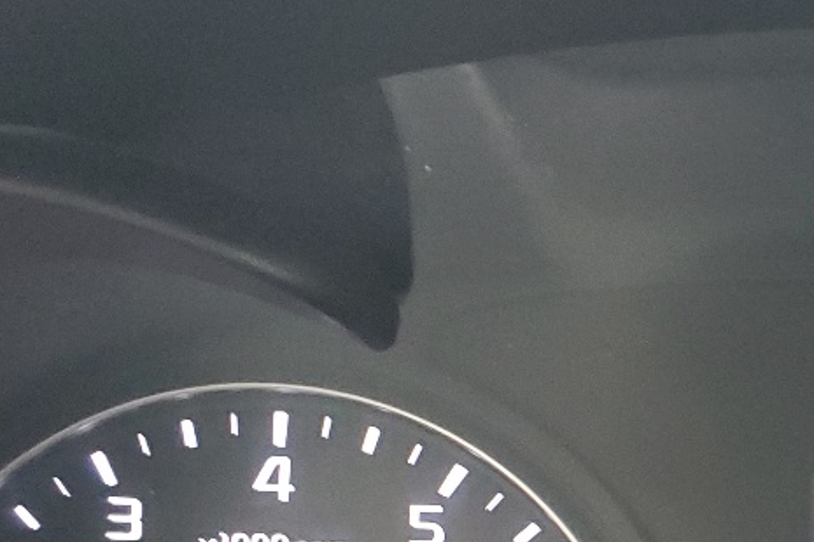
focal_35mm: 93
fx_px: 2103
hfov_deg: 19.9
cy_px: 713
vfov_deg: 14.1
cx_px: 1099
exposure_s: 1/40
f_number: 1.5
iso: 317
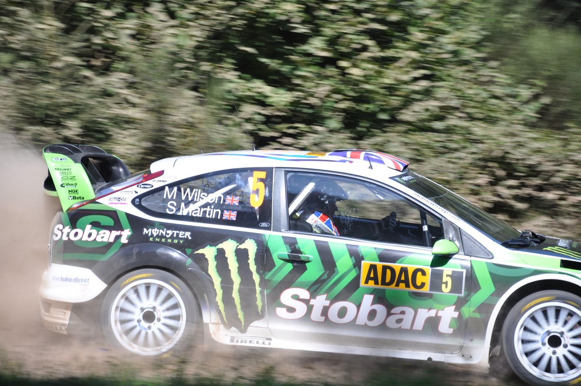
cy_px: 193
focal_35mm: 158
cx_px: 290
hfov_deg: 13.1
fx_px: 2538
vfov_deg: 8.7
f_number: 5.6
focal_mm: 105
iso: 200
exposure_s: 1/500
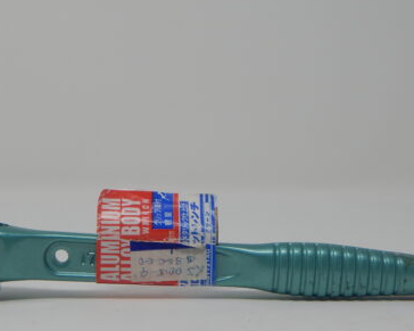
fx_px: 1066
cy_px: 131
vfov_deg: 17.6
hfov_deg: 22.0
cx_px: 200
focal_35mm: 87
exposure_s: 1/125
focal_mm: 9.7
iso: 125
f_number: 3.8
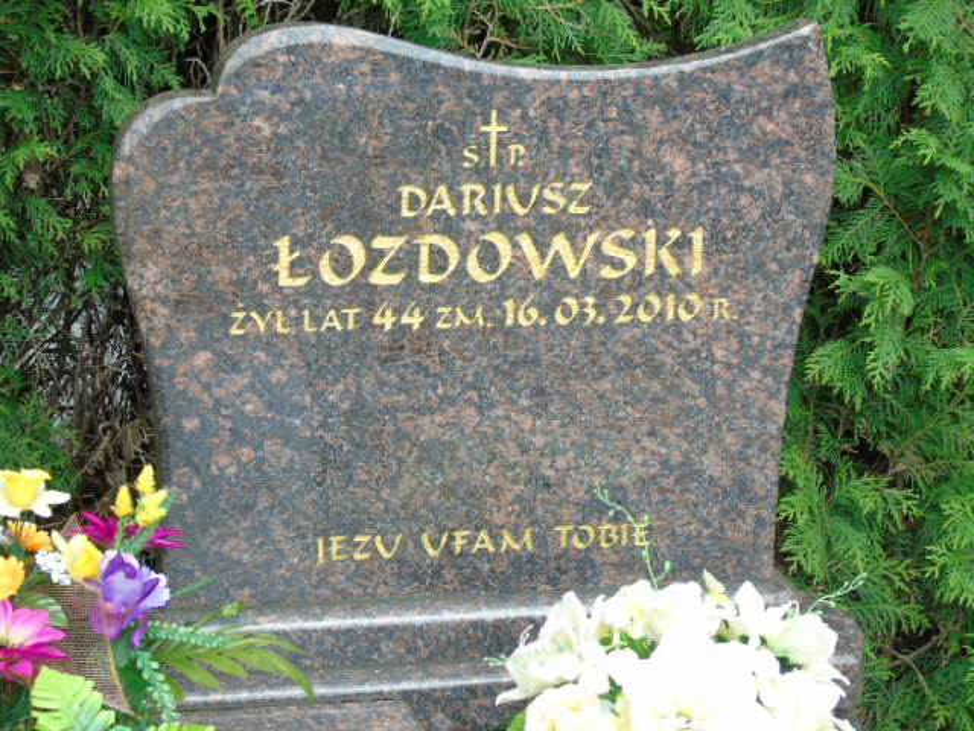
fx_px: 2645
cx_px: 487
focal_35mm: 94
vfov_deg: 15.7
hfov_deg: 20.9
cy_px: 366
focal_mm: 17
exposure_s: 1/50
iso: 80
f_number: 4.3
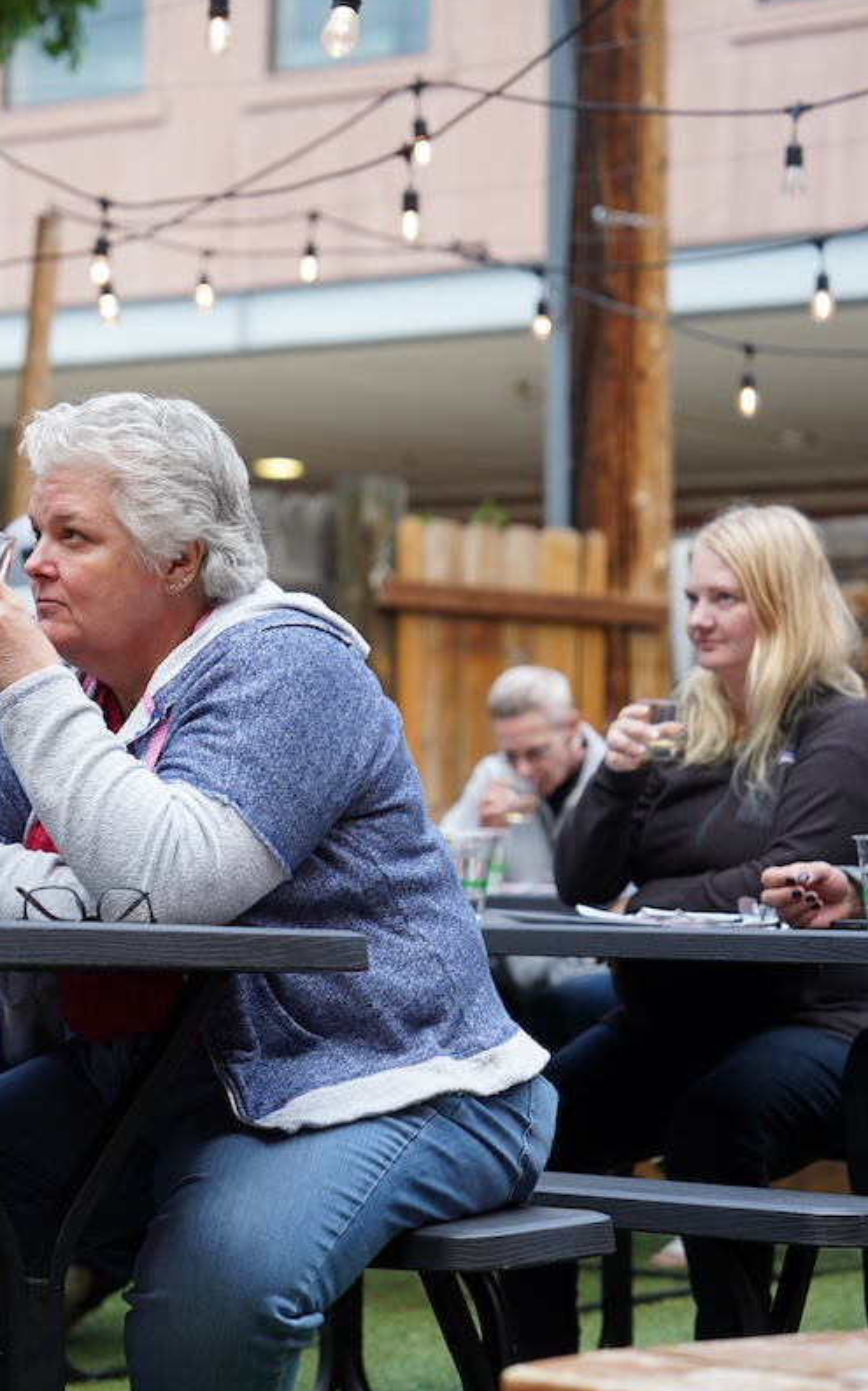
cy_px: 695
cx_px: 112
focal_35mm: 108
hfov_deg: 12.0
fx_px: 4091
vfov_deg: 19.3
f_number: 2.8
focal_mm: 70
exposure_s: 1/80
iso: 125
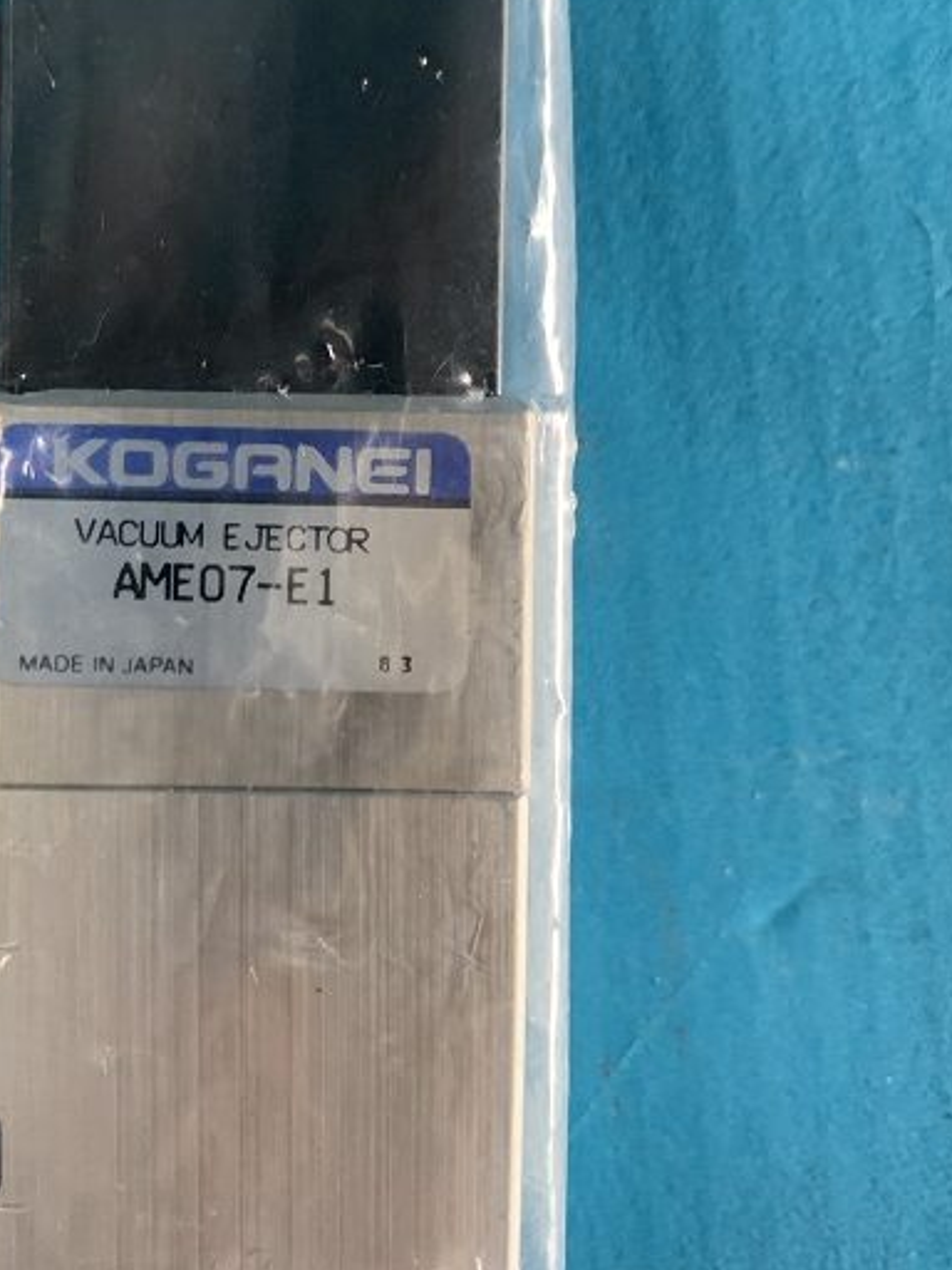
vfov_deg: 45.5
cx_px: 289
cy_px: 490
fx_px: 1503
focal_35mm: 41
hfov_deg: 34.7
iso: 200
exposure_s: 1/60
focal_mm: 4.25
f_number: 1.8
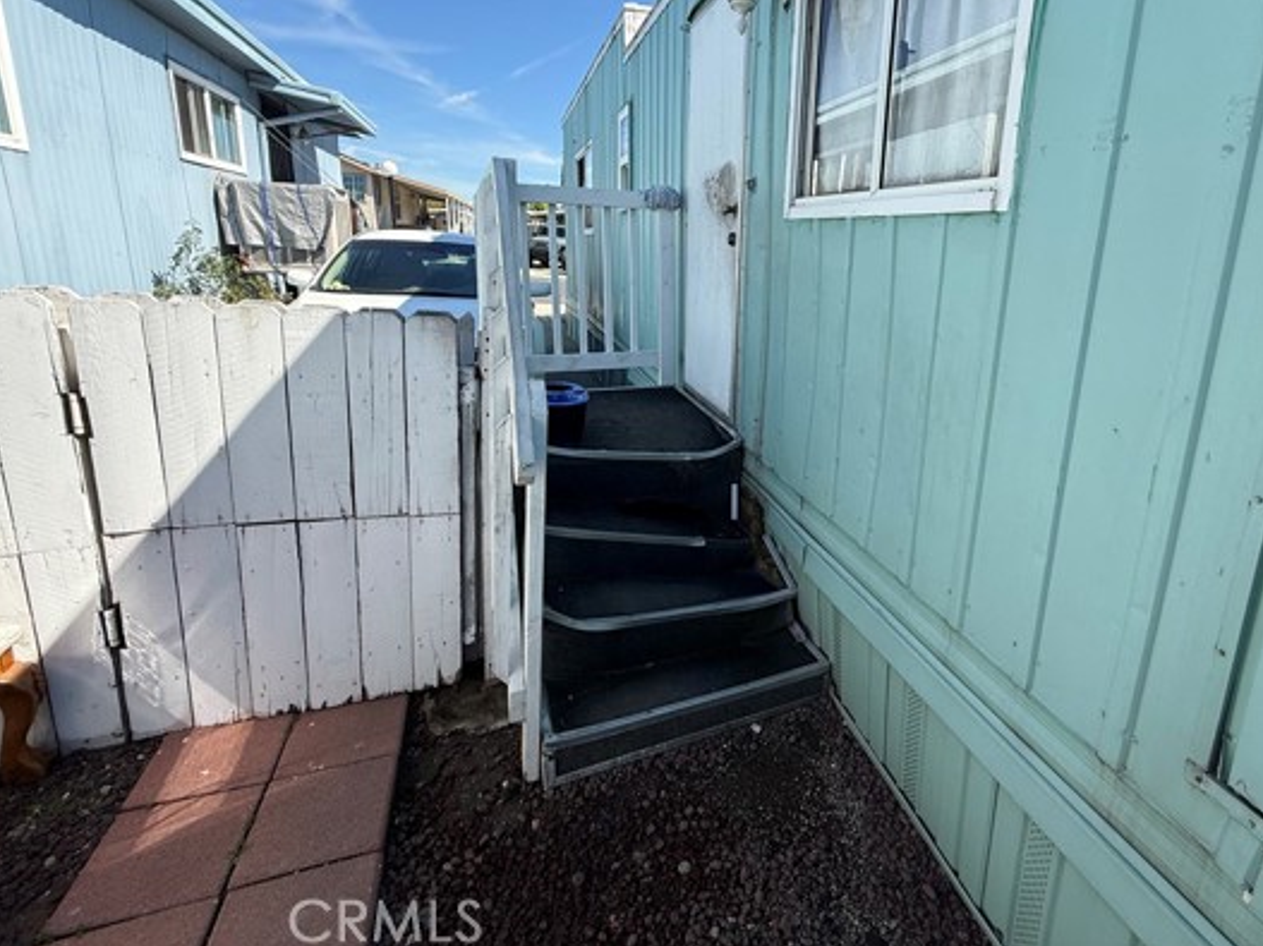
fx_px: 620
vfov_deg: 73.9
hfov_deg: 90.2
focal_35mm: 17
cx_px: 741
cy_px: 381
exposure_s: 1/928
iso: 50
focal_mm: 2.22
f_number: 2.2
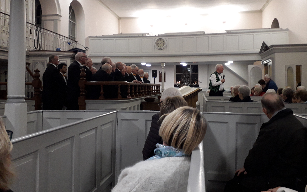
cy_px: 83
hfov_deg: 64.6
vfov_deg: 43.1
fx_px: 243
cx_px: 155
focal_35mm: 29
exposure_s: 1/33
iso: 160
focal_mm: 3.6
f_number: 1.9
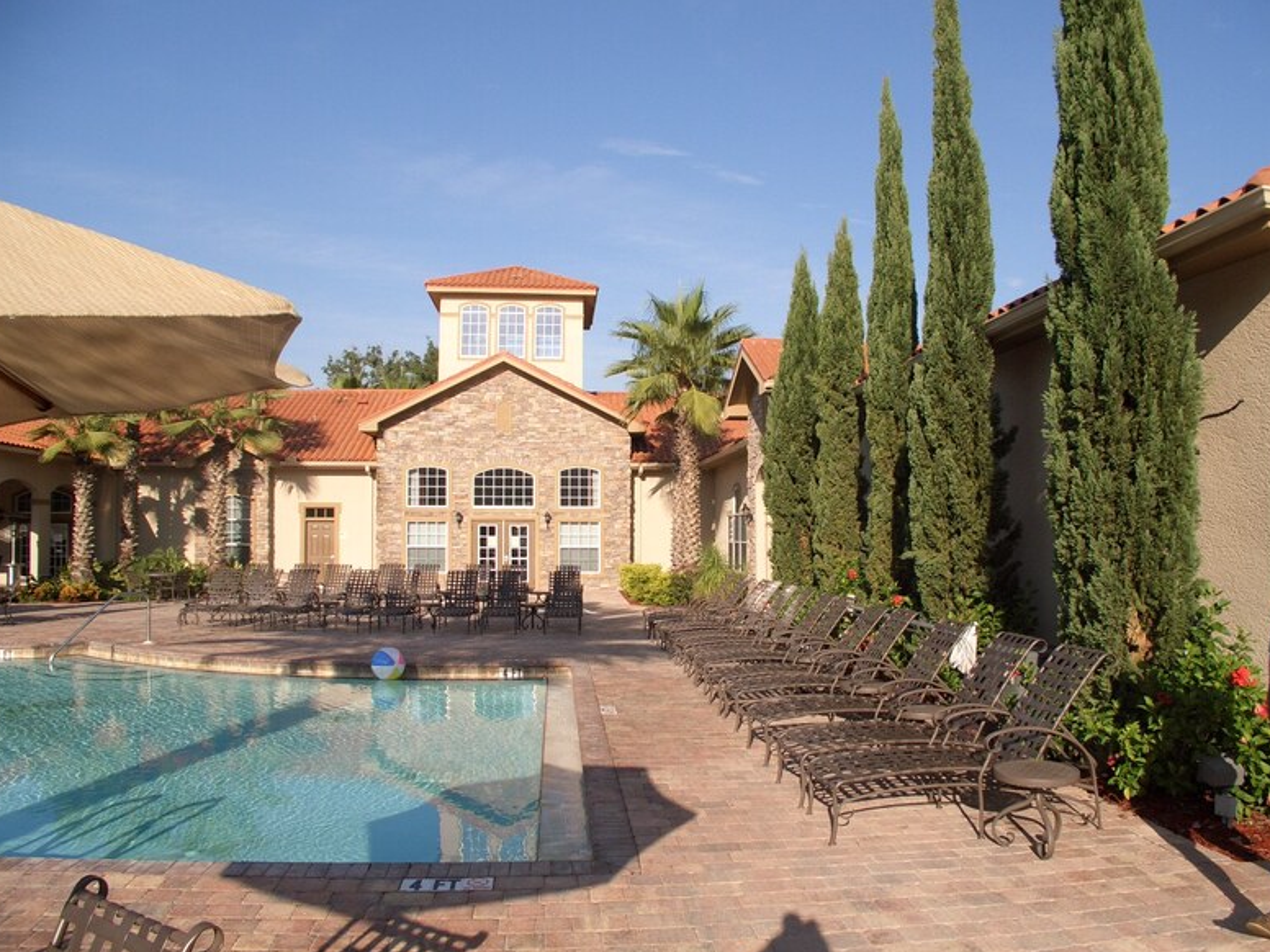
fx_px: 1247
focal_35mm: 34
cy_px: 489
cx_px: 633
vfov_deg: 41.8
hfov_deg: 54.0
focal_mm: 7.1
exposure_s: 1/500
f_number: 4
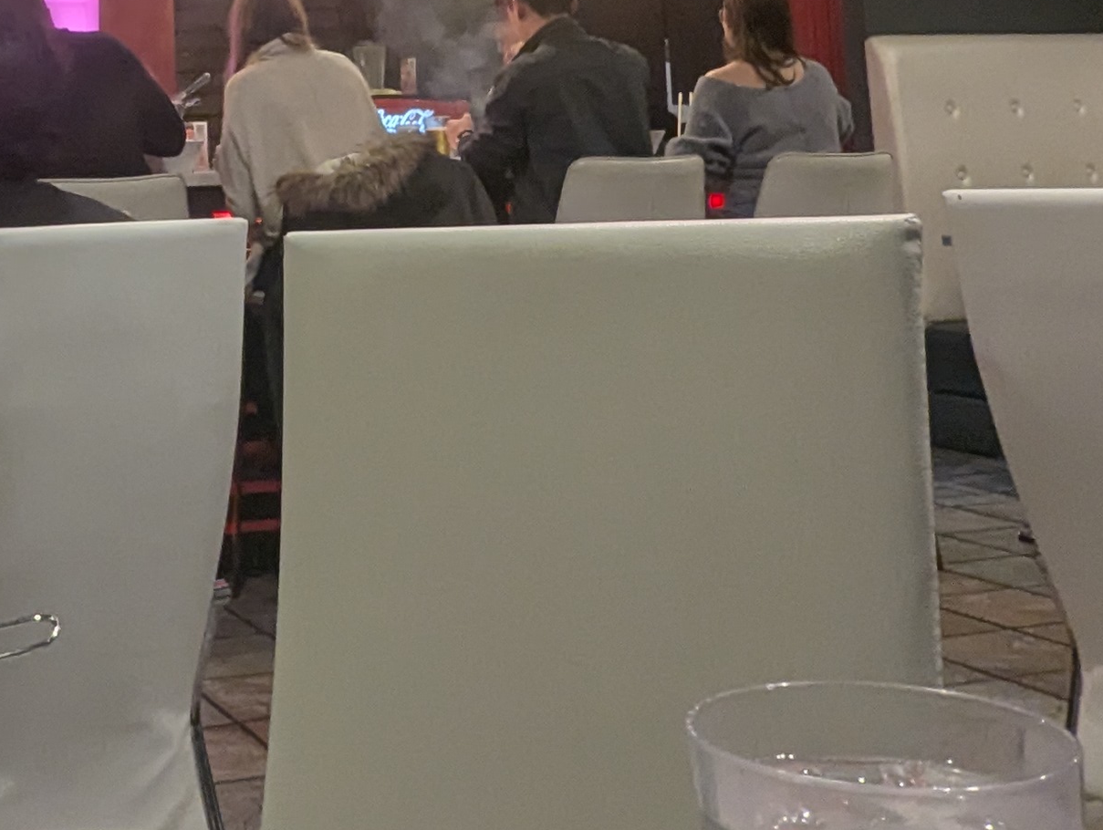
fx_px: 1723
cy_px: -57
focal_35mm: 54
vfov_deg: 25.3
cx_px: 113
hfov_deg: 33.6
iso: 226
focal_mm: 2.35
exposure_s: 1/24
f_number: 2.2
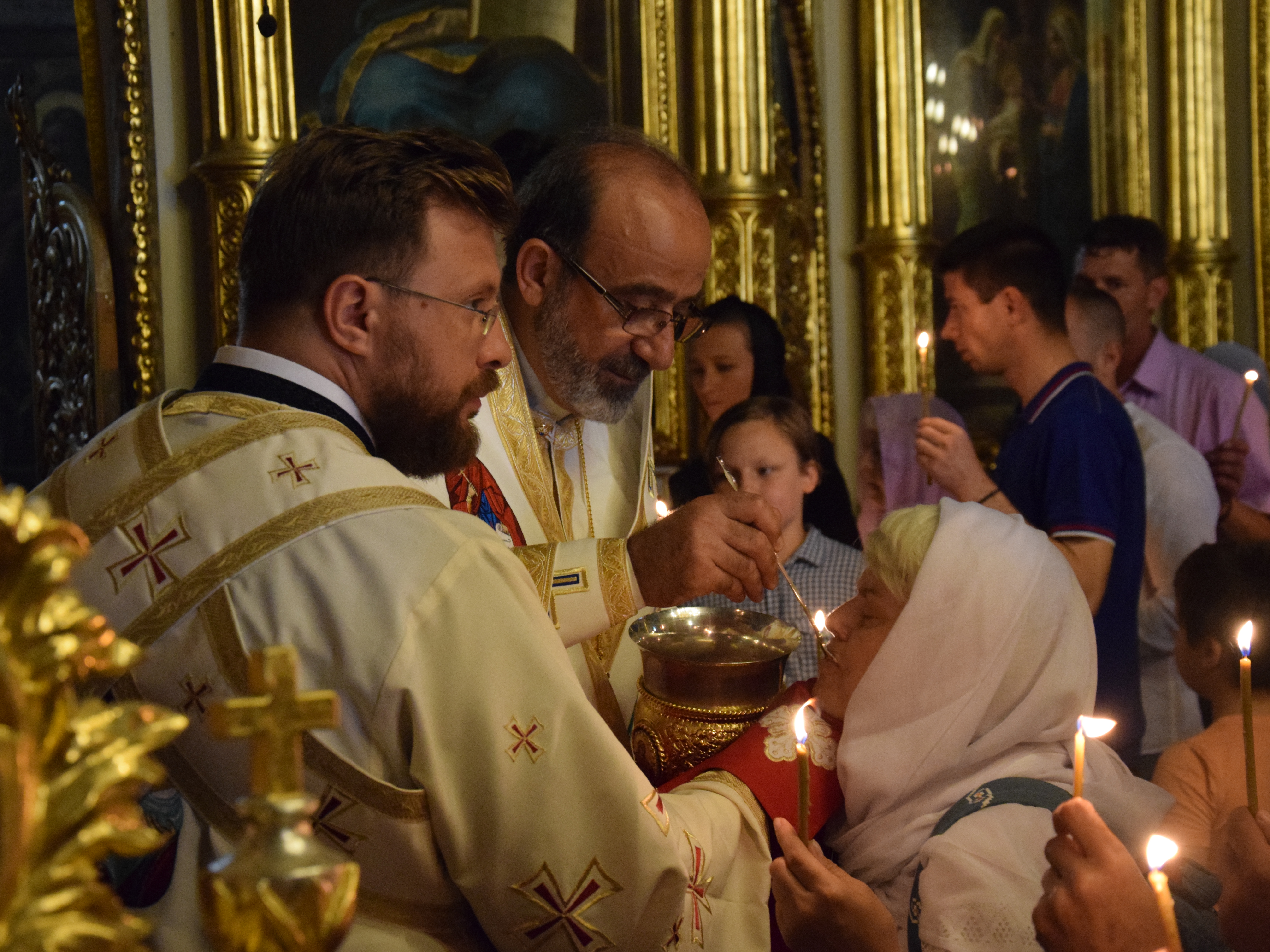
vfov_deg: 20.0
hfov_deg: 26.5
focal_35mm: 74
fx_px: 2698
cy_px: 479
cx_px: 677
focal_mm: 45
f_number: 4.8
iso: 4000
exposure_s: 1/60
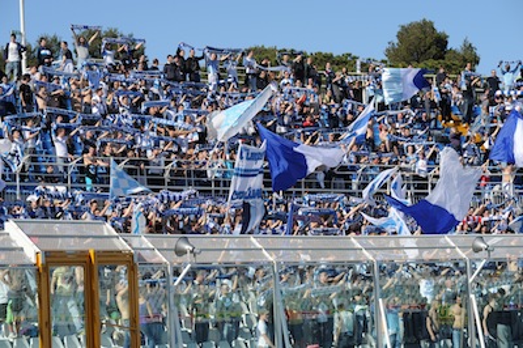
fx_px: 1771
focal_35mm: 122
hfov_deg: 16.8
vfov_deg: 11.2
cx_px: 262
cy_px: 174
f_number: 8
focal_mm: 122
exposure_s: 1/1250
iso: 500
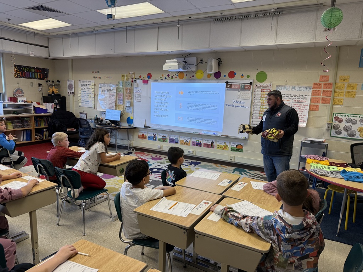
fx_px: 252
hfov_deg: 71.6
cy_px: 136
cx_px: 182
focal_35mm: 24
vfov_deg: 56.8
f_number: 1.78
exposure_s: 1/120
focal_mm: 6.76
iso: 160
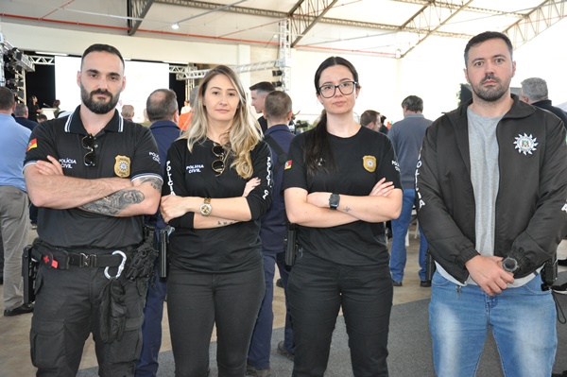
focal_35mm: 42
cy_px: 188
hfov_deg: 46.4
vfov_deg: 31.8
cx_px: 284
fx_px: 661
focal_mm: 28
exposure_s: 1/60
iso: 800
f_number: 4
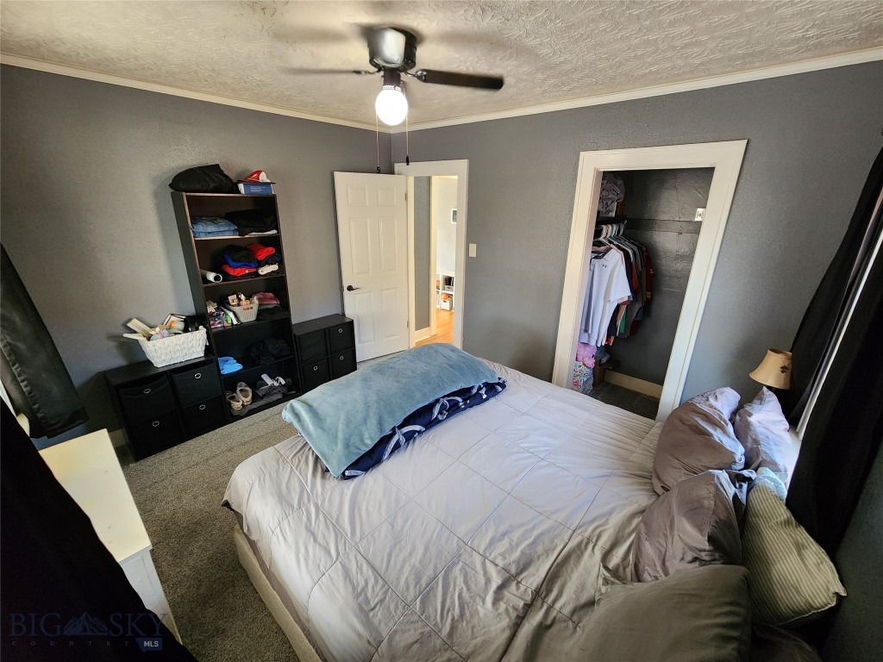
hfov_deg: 106.2
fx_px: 332
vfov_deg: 89.9
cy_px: 331
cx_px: 442
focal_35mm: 13
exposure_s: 1/40
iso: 320
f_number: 2.2
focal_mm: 2.2
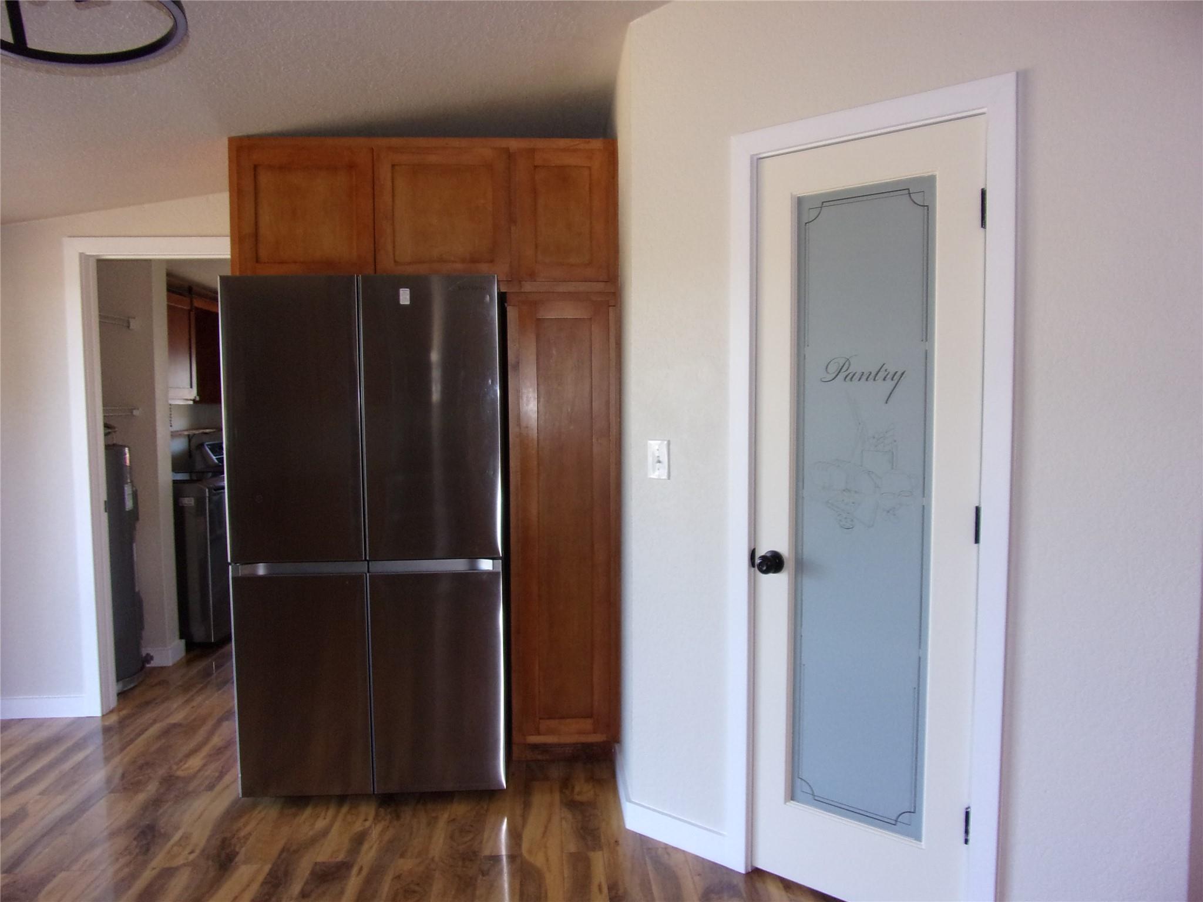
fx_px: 834
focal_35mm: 24
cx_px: 602
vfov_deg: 56.8
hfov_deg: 71.6
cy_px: 451
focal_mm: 4.3
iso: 160
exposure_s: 1/34
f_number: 3.3
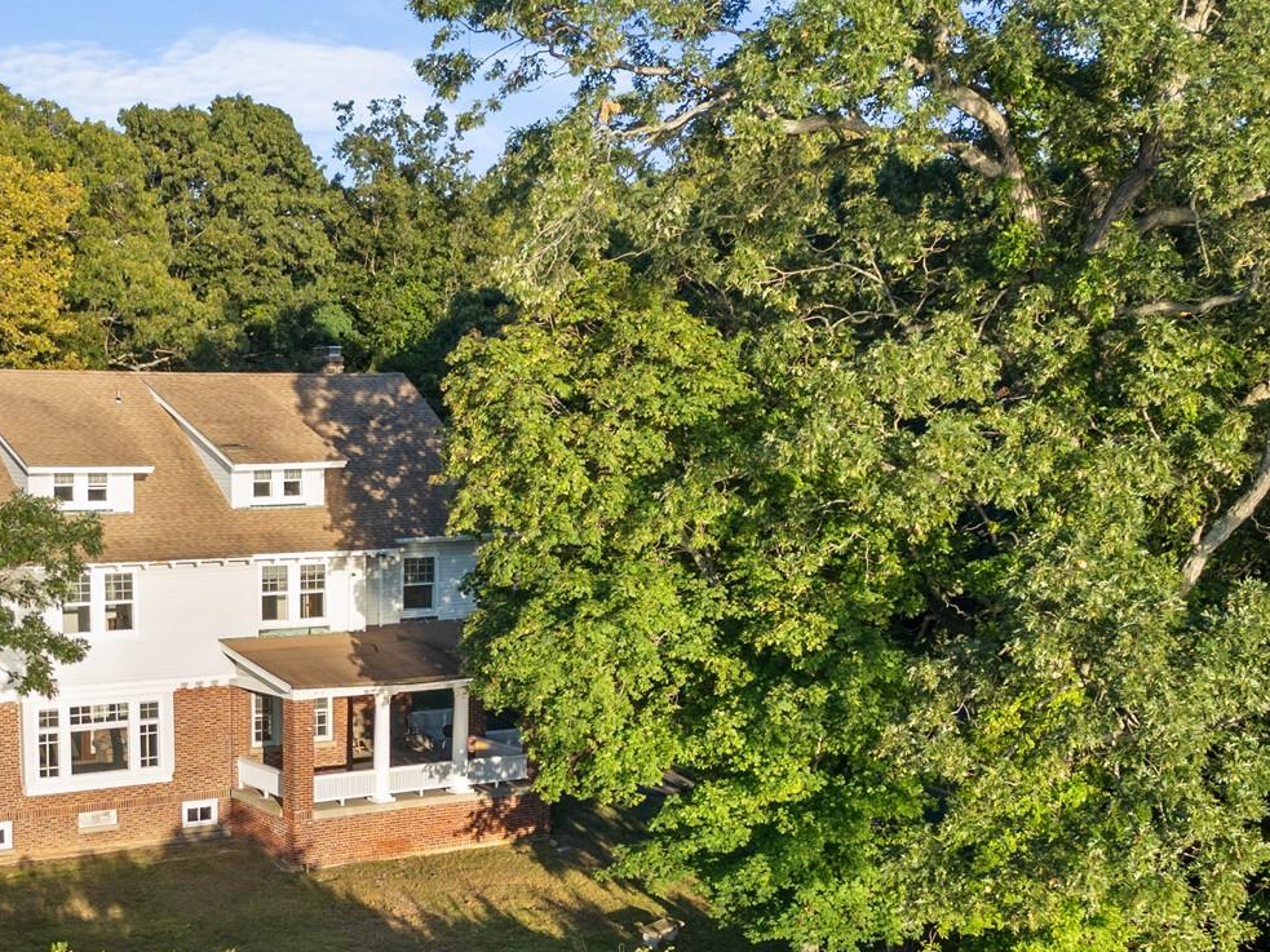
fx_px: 1834
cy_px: 725
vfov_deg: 28.6
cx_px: 280
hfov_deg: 37.0
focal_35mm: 50
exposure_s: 1/60
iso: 100
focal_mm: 6.72
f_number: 1.7
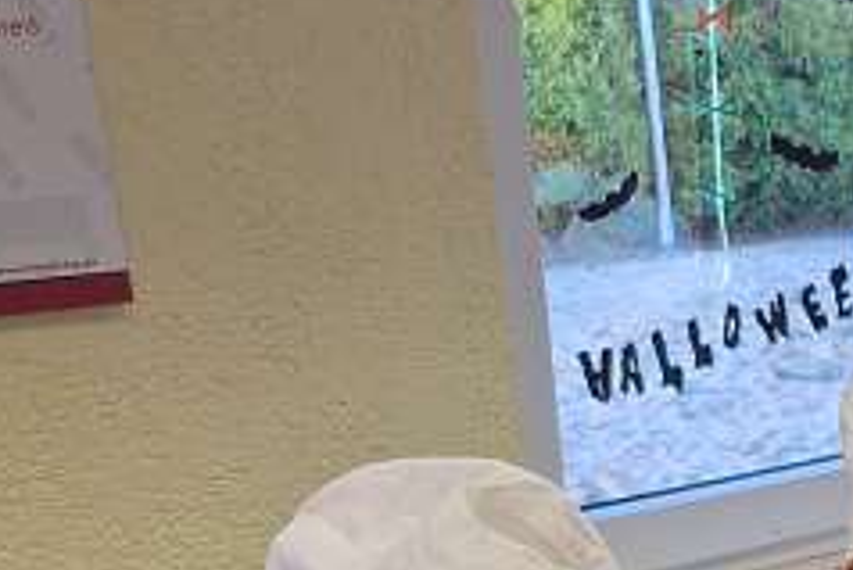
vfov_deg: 12.5
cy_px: 918
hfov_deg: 17.4
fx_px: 2442
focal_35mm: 103
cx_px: 1355
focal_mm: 5.54
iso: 50
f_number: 1.8
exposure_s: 1/100
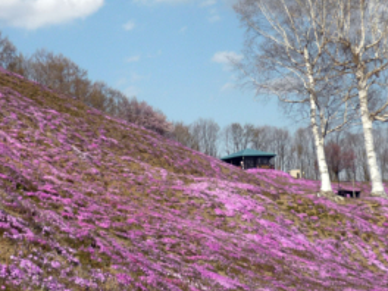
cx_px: 182
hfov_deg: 26.0
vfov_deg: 19.5
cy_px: 68
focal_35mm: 75
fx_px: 841
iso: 100
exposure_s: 1/250
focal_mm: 5.5
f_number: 8
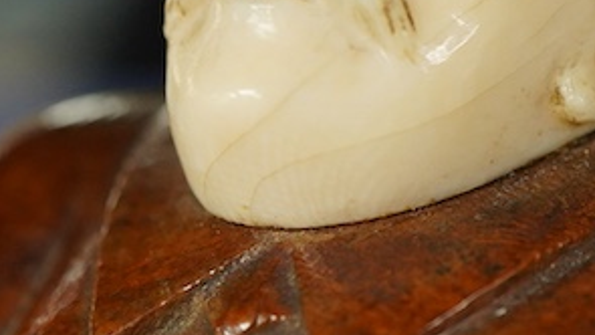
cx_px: 343
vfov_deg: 8.4
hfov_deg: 14.9
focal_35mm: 144
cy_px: -4
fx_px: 2272
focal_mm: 30
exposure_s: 1/125
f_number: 5.6
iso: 1250
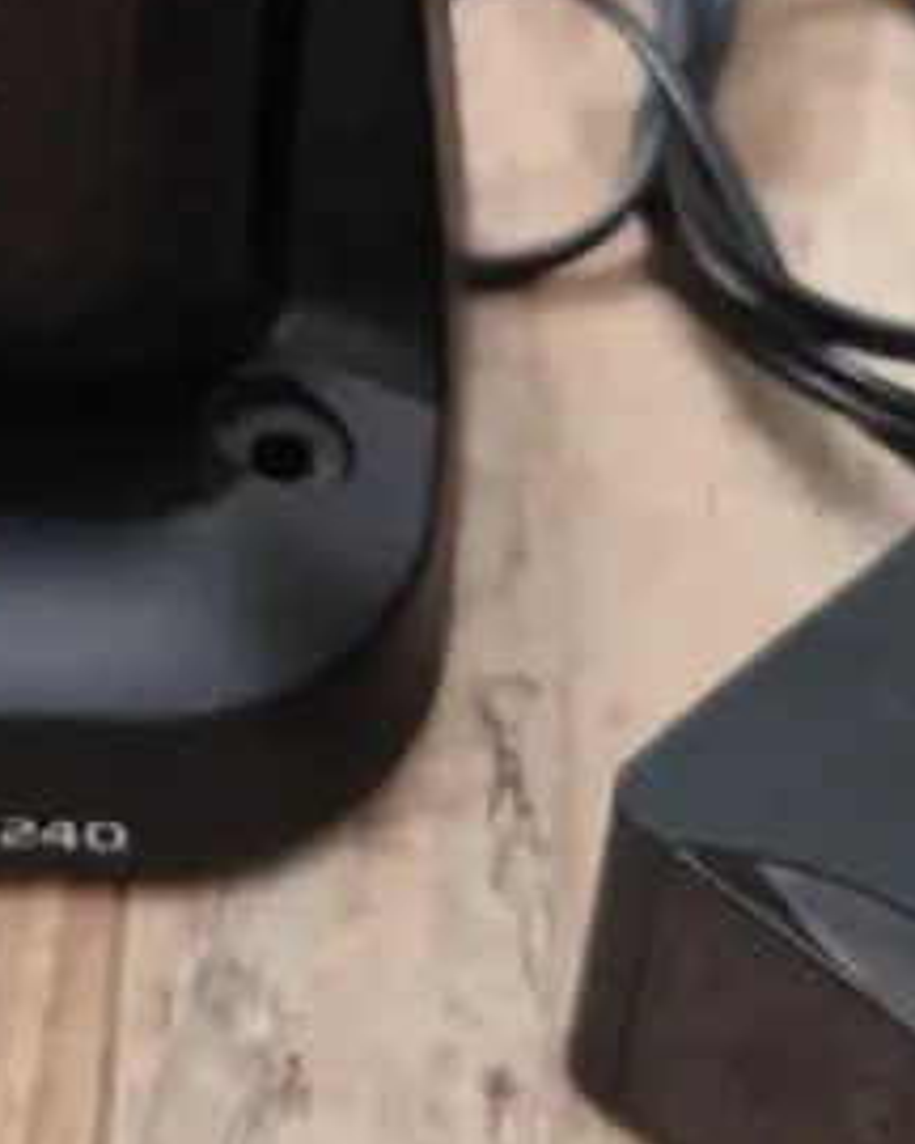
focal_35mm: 111
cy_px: -81
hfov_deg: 13.4
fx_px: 3757
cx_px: -246
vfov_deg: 16.8
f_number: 1.65
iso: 640
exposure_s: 1/50
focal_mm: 6.19
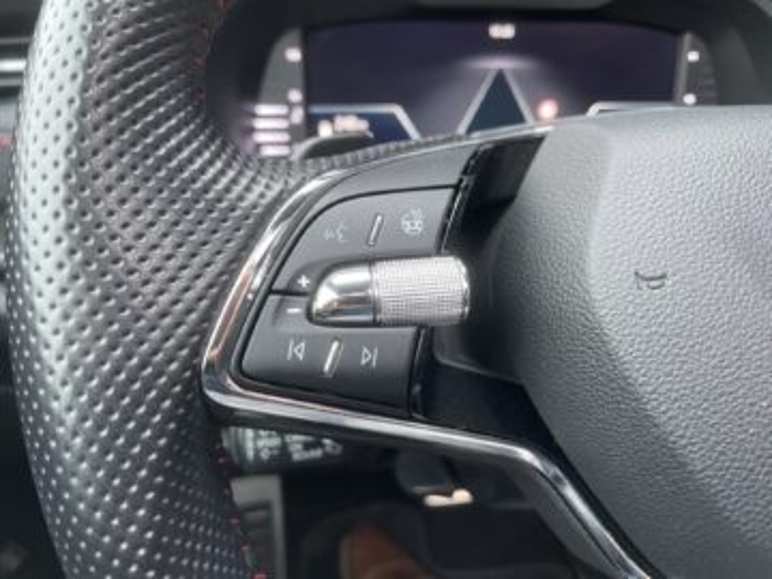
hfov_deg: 67.3
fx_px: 580
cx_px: 386
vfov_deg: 53.1
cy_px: 290
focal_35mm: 26
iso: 200
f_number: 1.6
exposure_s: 1/53
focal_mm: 4.2
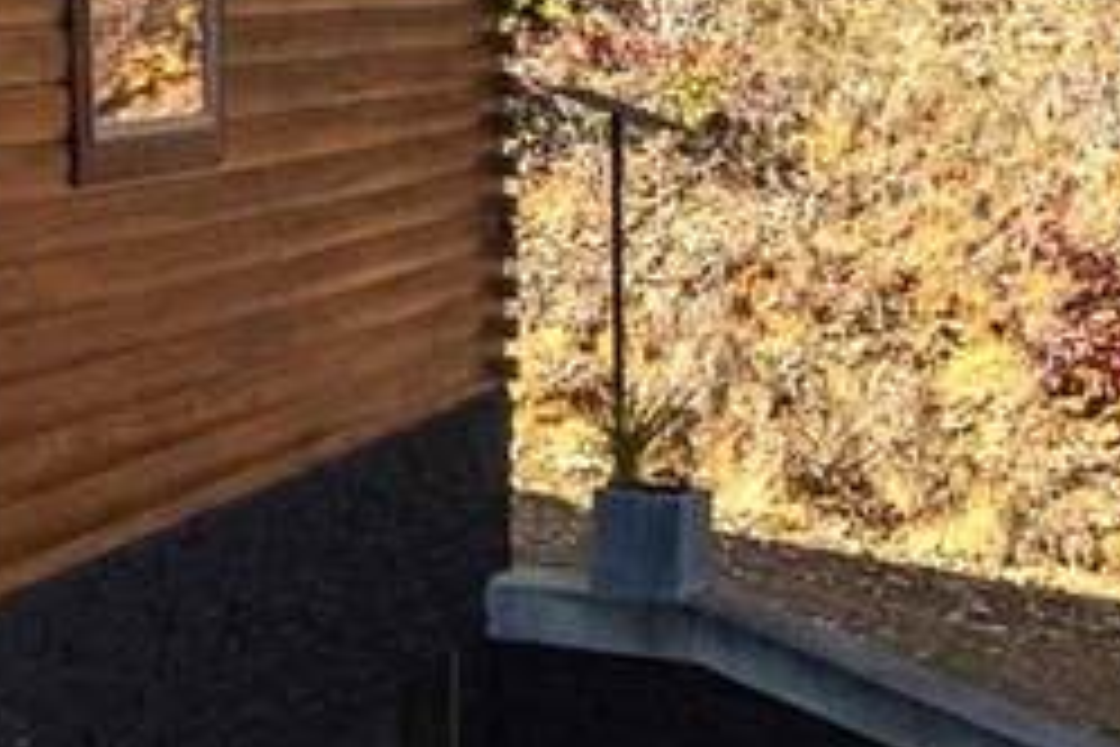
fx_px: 3515
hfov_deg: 13.7
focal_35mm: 113
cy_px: 122
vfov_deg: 12.1
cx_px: -1475
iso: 200
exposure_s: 1/2500
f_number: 2.8
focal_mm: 8.38
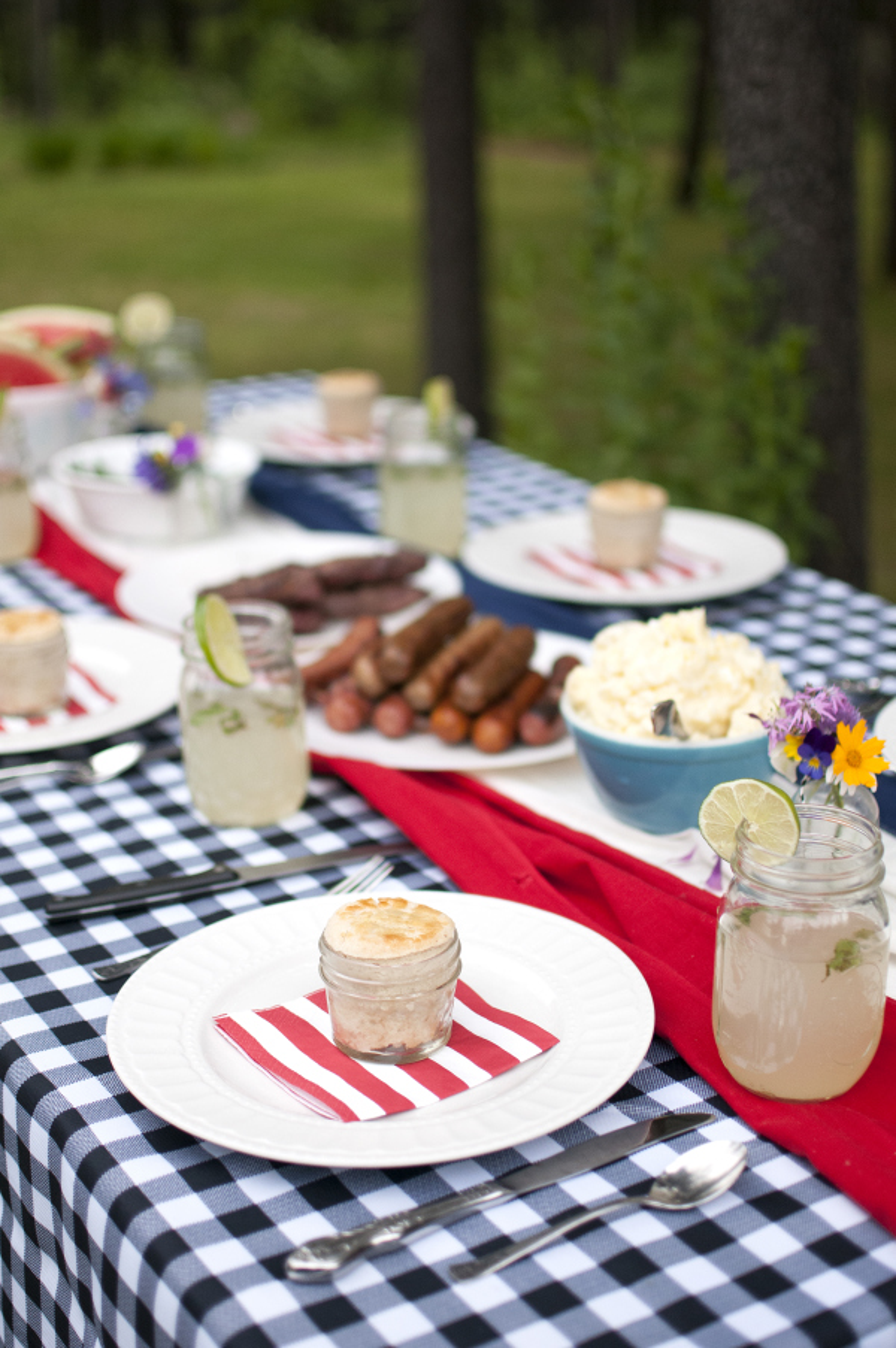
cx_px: 448
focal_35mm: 52
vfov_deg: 37.9
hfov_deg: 25.7
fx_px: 1964
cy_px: 674
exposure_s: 1/4000
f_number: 1.8
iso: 400
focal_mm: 35
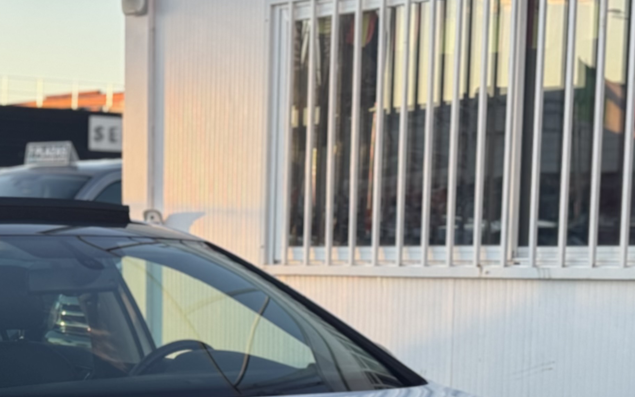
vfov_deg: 11.4
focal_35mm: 112
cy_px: 520
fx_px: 1938
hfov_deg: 18.4
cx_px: 112
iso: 64
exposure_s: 1/488
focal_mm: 6.76
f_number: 1.78
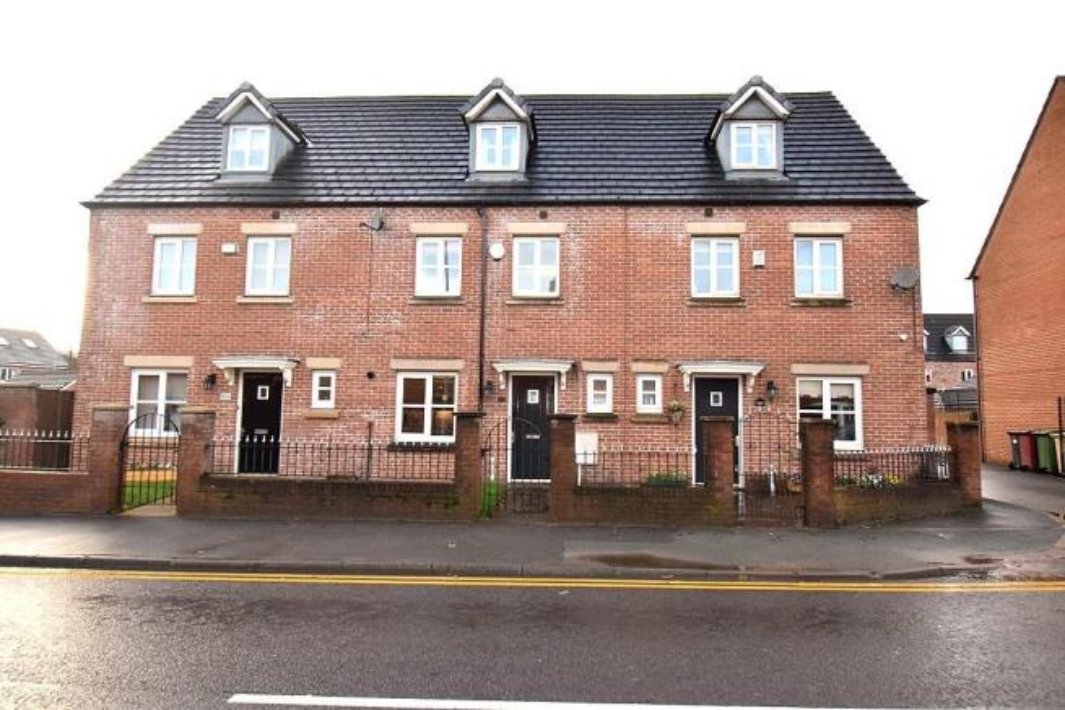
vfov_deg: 56.2
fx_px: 666
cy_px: 355
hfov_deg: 77.3
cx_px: 532
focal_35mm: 22
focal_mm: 15
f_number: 16
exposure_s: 1/90
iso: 1000
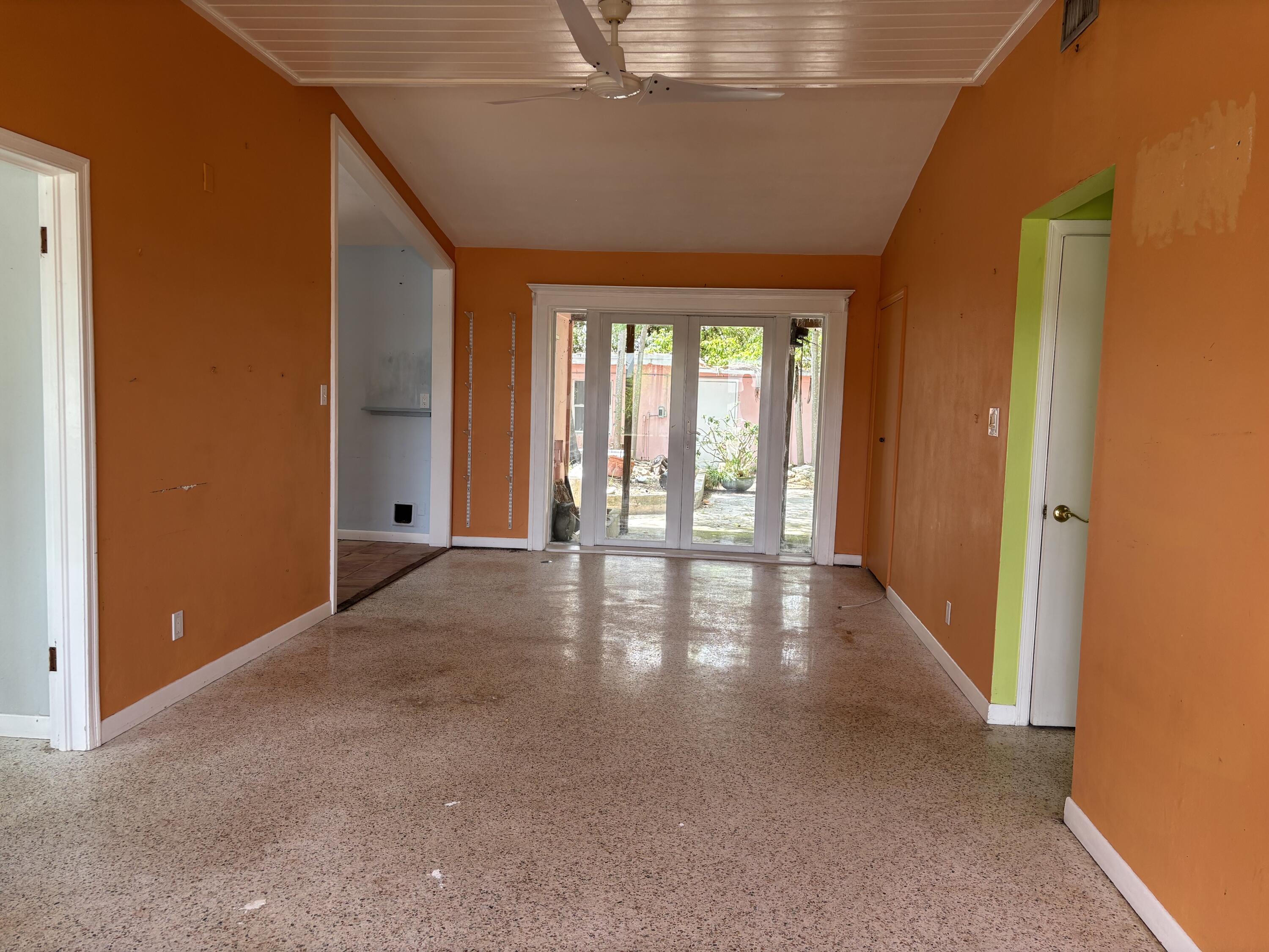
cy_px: 476
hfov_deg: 67.3
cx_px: 634
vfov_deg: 53.1
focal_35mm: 26
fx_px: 953
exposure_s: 1/121
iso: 64
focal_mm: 5.96
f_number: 1.6
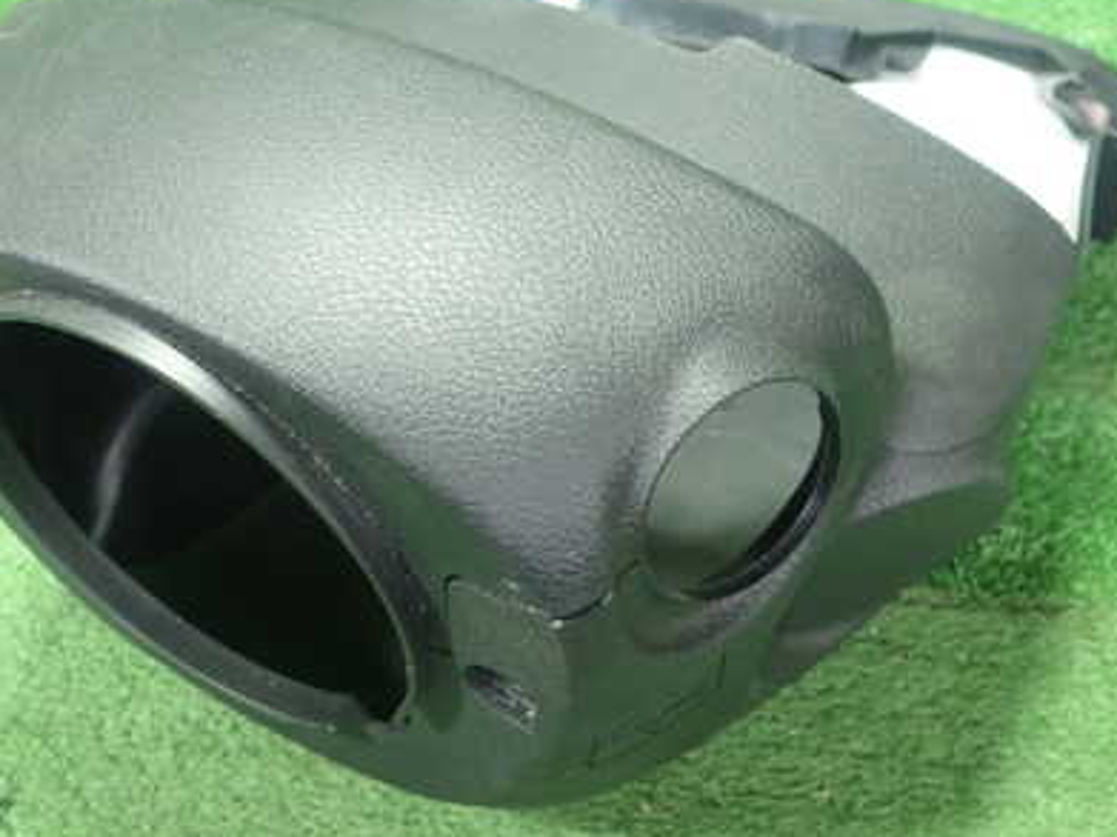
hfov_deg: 41.2
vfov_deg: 31.3
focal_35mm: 46
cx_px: 531
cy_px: 303
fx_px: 1484
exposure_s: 1/100
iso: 800
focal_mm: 5.5
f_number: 2.3
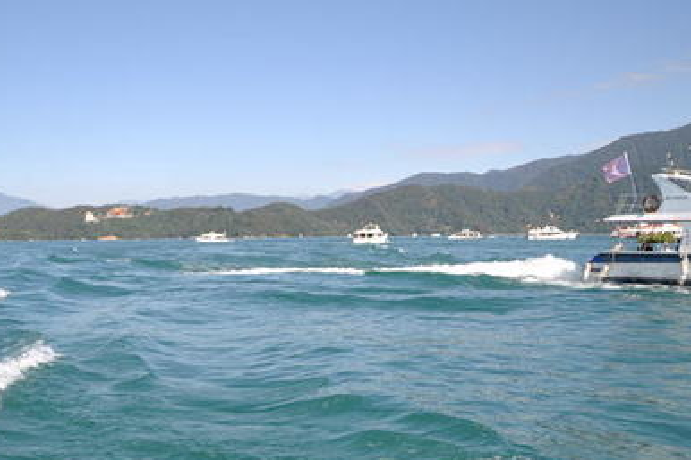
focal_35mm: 42
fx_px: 806
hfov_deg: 46.2
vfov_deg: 31.9
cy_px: 243
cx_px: 286
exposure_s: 1/1000
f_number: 3.5
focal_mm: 18
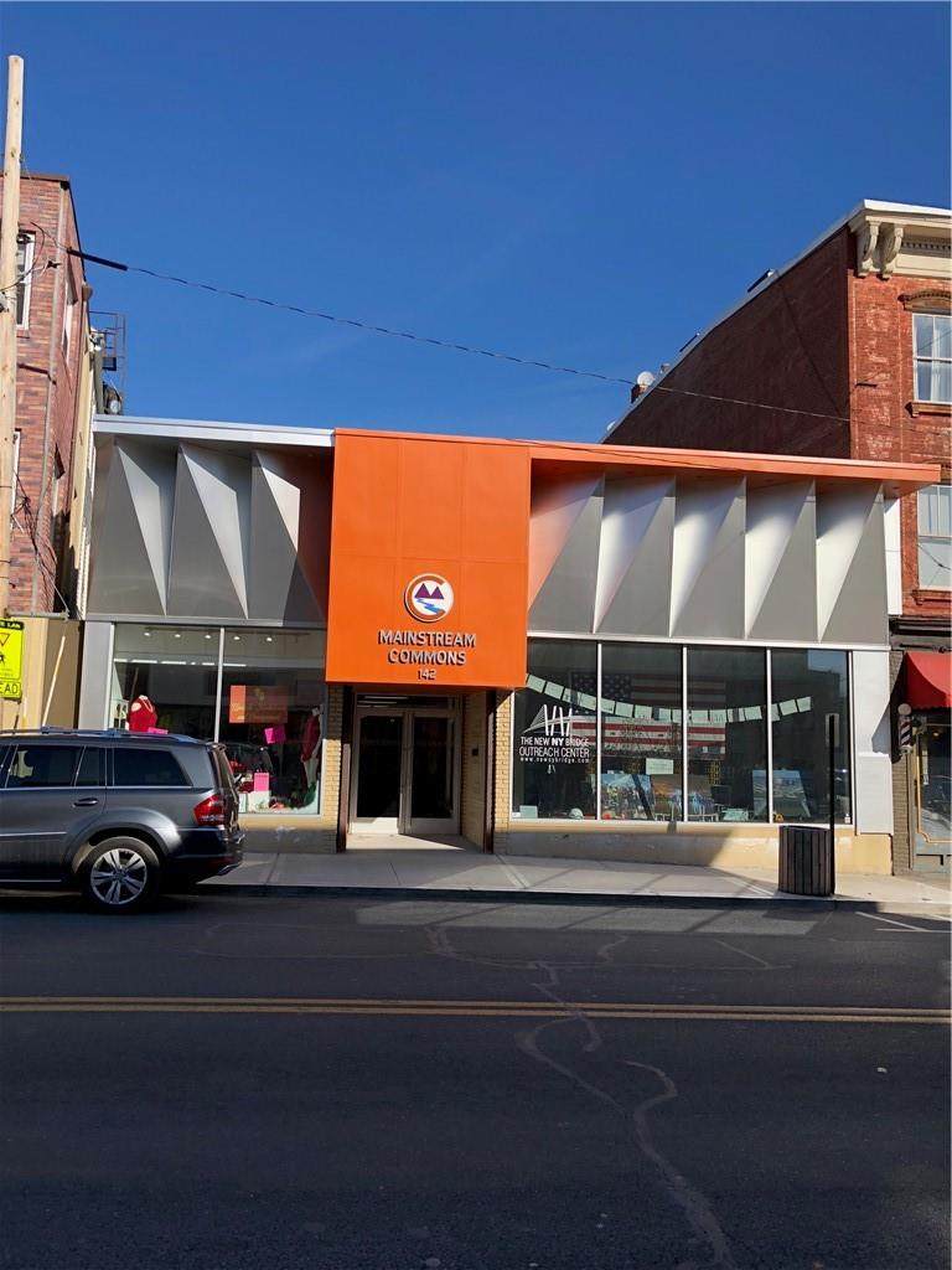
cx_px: 476
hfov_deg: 49.7
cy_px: 635
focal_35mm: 28
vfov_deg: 63.4
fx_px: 1027
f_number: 1.8
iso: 20
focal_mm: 4
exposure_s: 1/1621
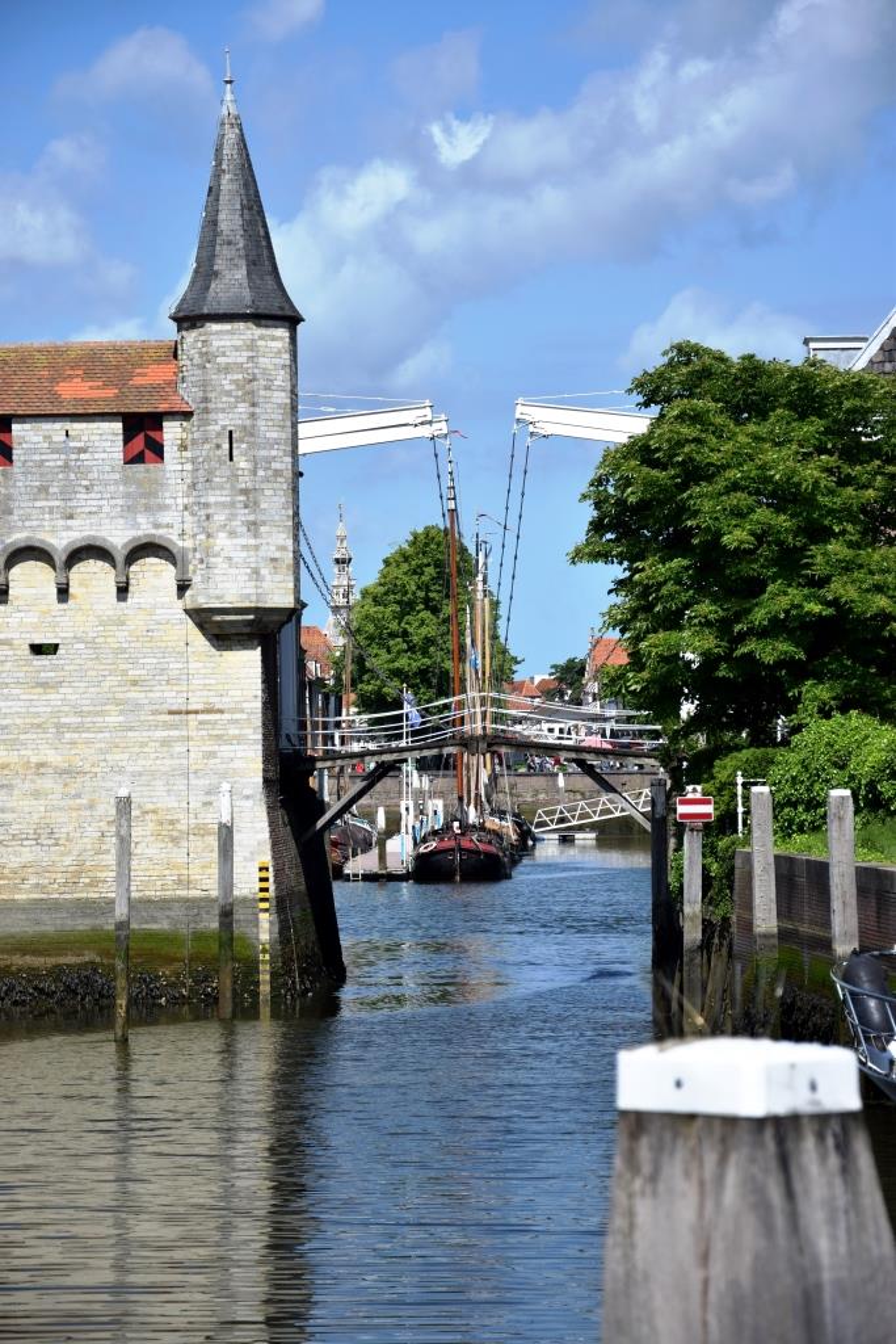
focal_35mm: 112
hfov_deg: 12.2
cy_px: 672
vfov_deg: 18.2
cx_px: 448
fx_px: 4198
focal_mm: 75
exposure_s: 1/1000
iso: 125
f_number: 5.3
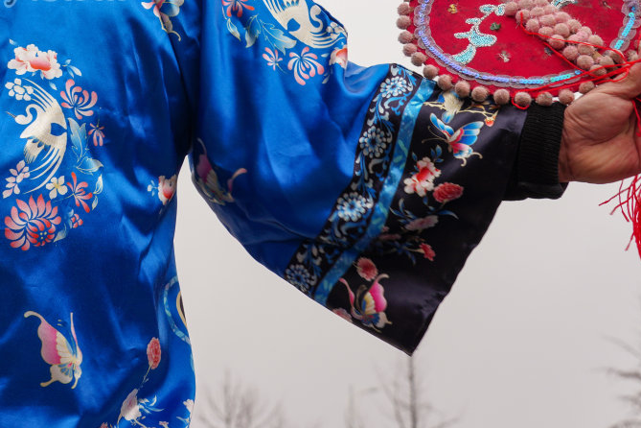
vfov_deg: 13.6
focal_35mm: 98
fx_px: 1745
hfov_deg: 20.4
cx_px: 54
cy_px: -57
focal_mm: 41
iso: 200
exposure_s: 1/200
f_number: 6.3
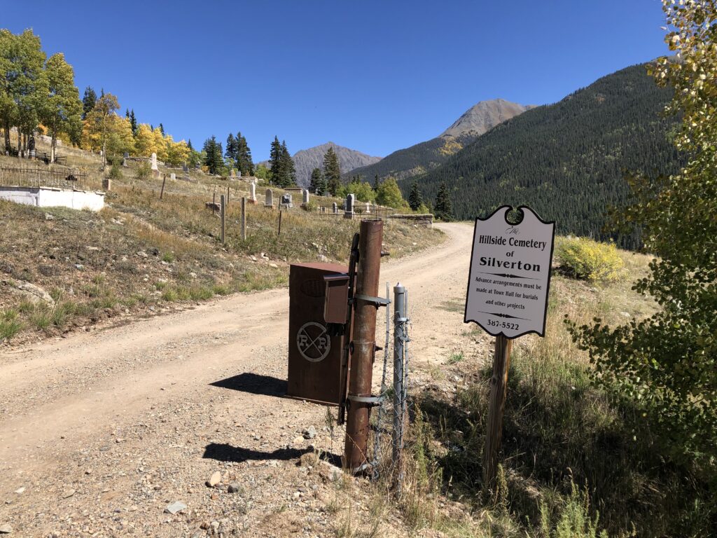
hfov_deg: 63.4
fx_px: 580
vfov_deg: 49.7
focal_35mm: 28
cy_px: 269
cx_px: 358
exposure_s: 1/1517
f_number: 1.8
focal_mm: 3.99
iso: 20
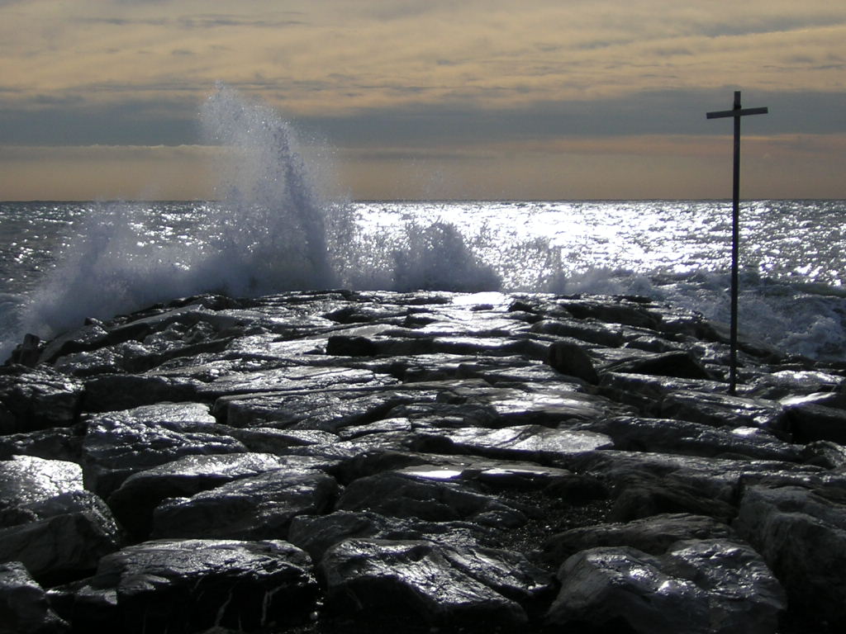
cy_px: 317
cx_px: 423
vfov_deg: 13.7
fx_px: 2639
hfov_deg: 18.2
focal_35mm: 108
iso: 100
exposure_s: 1/1502
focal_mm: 14.1
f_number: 4.7
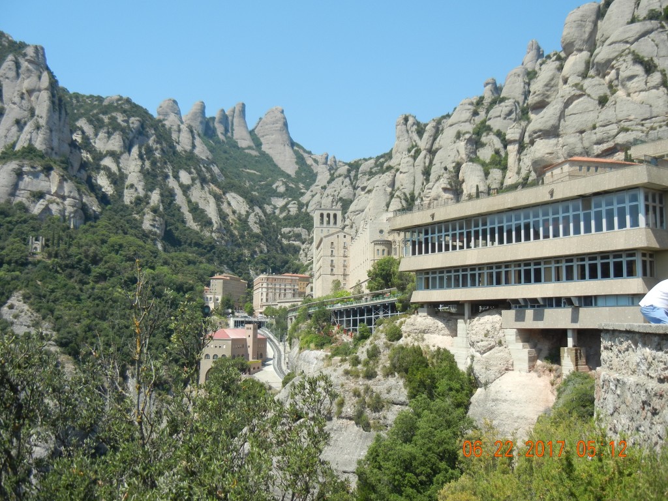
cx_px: 334
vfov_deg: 41.8
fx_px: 656
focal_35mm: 34
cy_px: 250
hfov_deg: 54.0
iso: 160
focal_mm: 6.2
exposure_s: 1/264
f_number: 7.2
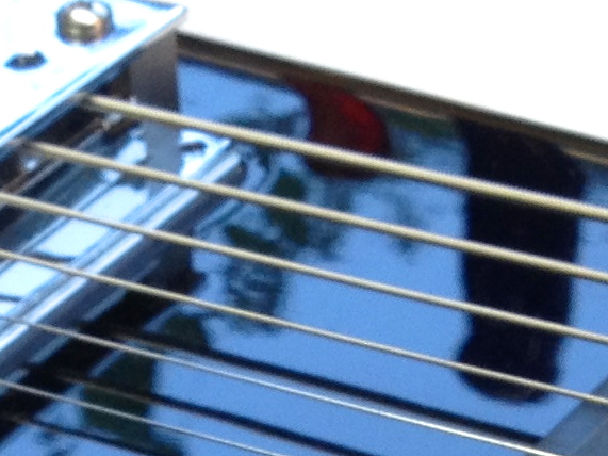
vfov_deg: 7.1
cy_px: 977
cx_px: 122
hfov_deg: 9.9
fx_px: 3512
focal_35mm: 200
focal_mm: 4.28
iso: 50
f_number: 2.4
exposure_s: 1/24
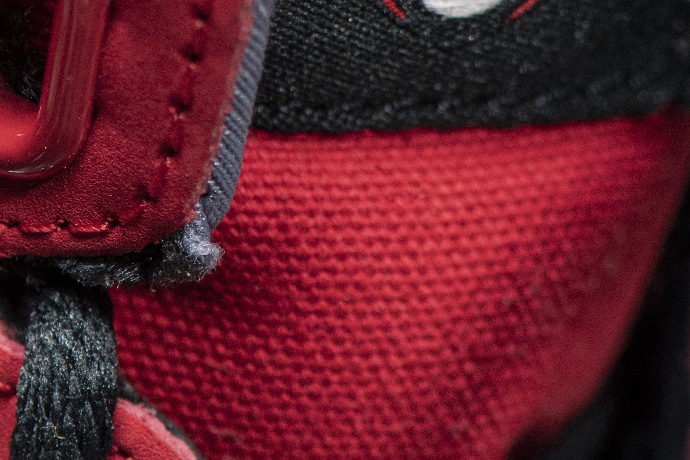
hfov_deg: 3.8
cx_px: 73
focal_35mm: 549
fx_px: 10523
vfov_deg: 2.5
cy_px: -172
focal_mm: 105
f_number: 5.6
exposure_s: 1/250
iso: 400
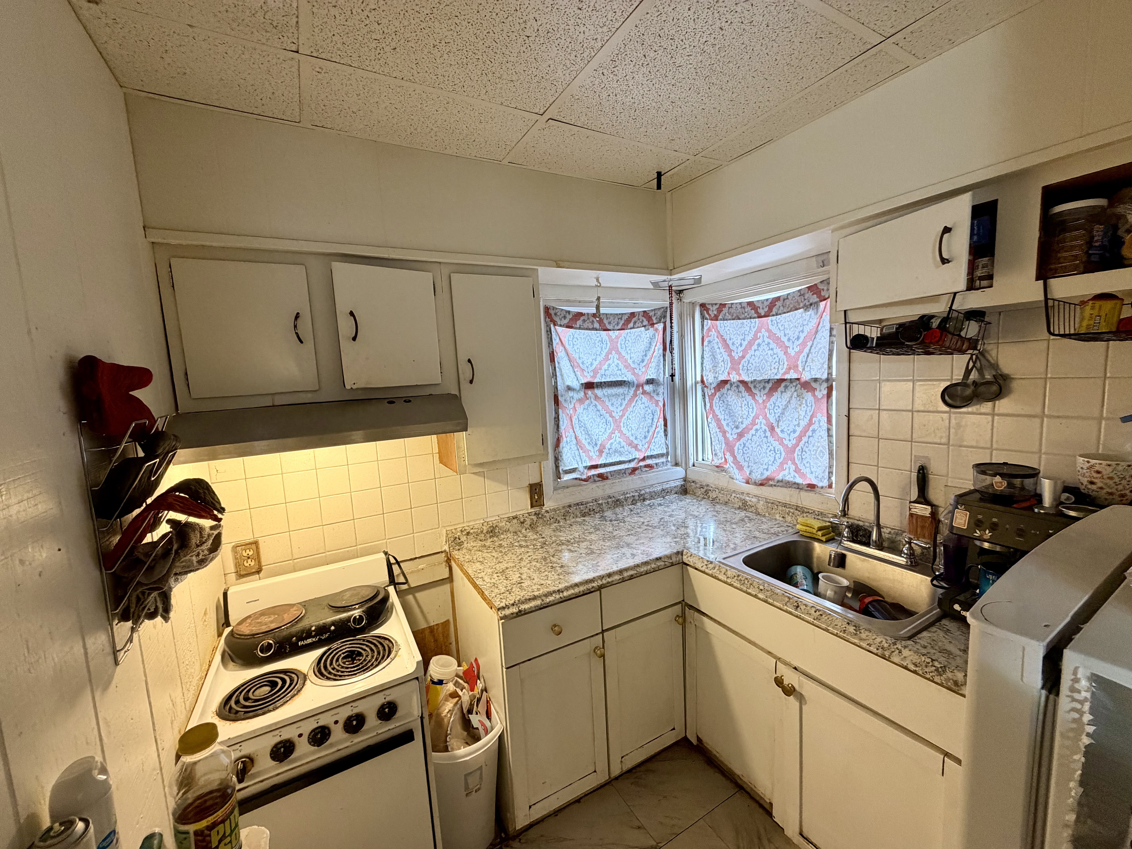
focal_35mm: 14
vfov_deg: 85.7
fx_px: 458
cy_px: 424
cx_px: 566
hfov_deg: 102.1
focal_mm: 2.22
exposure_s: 1/60
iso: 250
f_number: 2.2
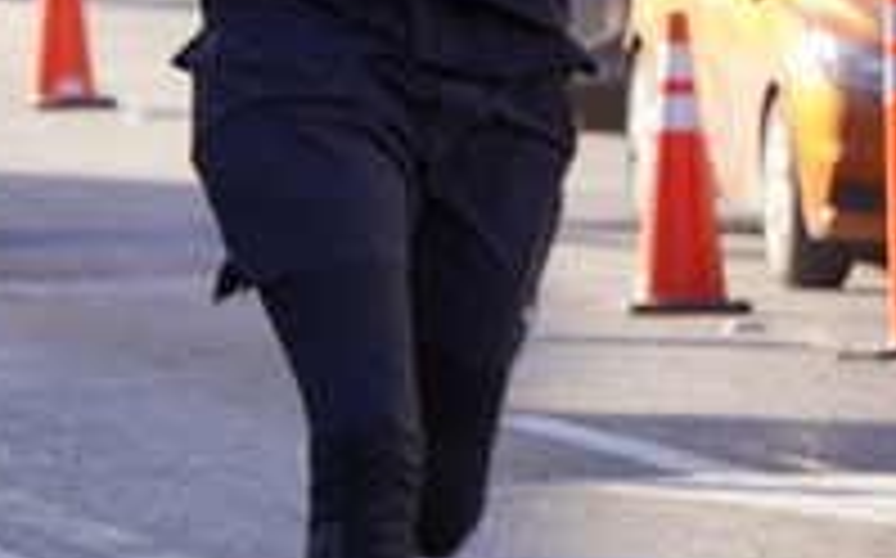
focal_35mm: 499
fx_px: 12175
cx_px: -18
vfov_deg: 2.6
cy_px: -133
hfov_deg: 4.2
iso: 100
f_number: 5.6
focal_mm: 130
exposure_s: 1/200
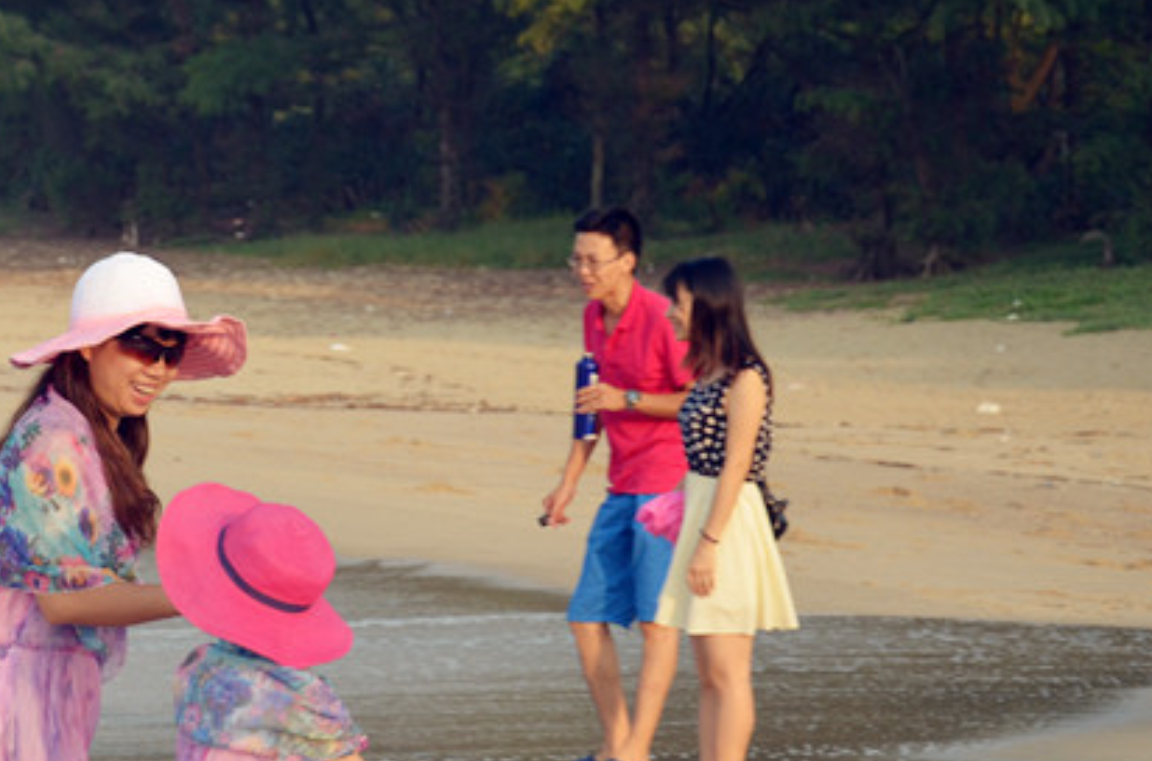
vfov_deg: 8.1
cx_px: 162
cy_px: 443
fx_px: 5391
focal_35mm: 169
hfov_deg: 12.1
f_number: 5
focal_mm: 58
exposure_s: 1/400
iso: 200
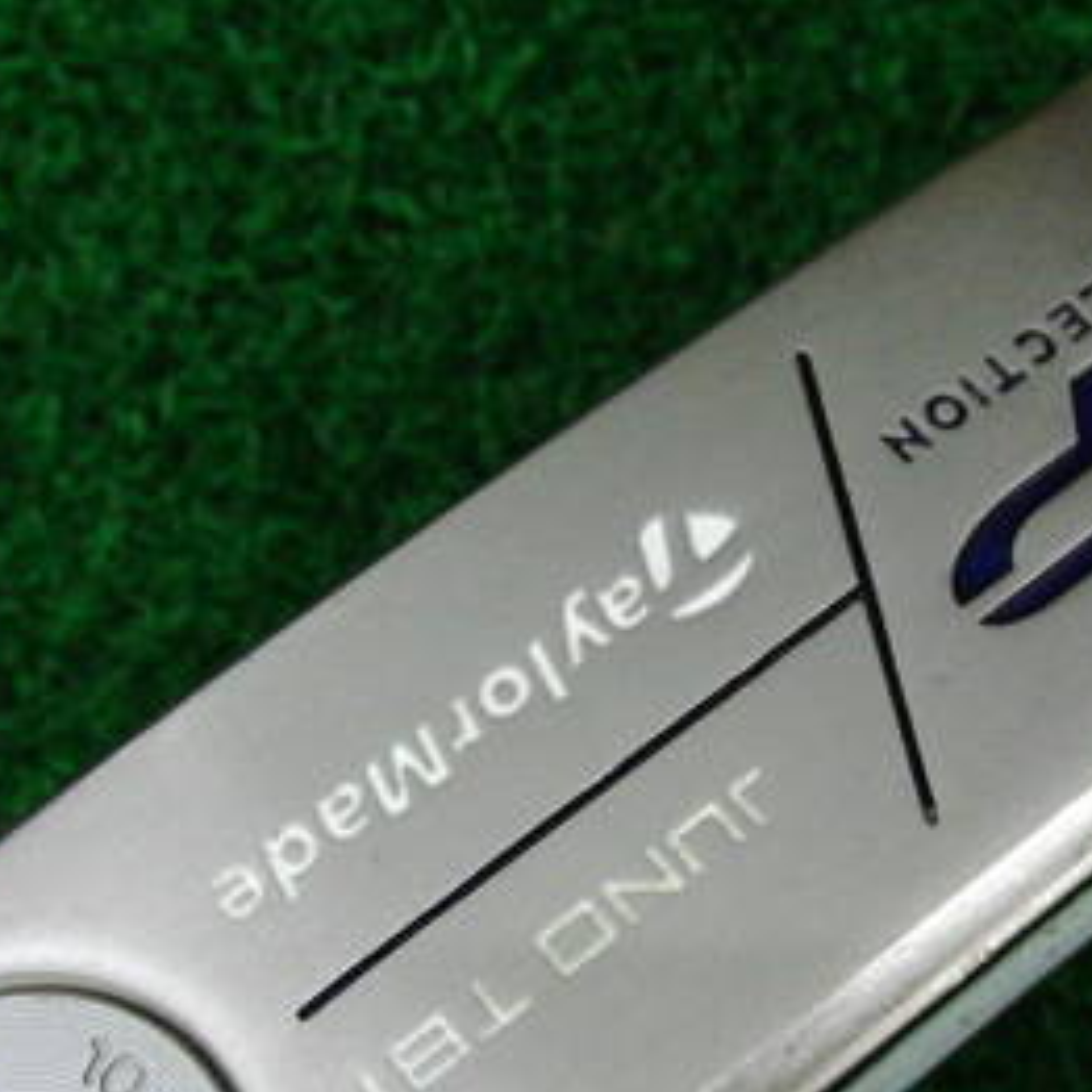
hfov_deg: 21.6
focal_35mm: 80
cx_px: 746
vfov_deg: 21.6
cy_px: 696
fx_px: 2855
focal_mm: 6.42
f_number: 3.6
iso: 400
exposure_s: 1/80
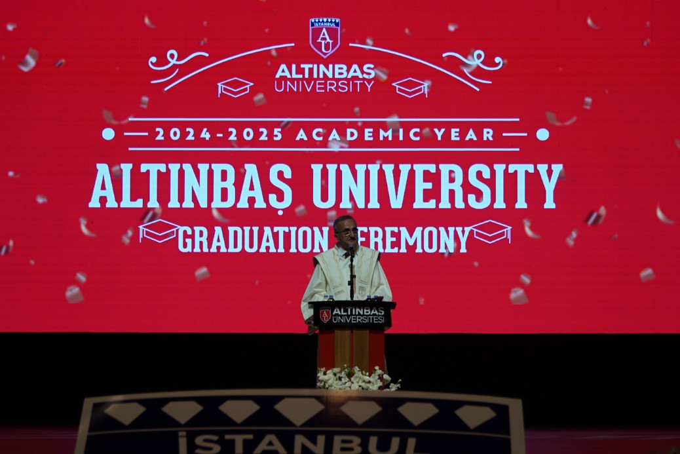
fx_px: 2608
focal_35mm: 138
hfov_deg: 14.9
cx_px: 340
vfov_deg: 10.0
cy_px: 227
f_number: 4
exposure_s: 1/160
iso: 160
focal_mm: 92
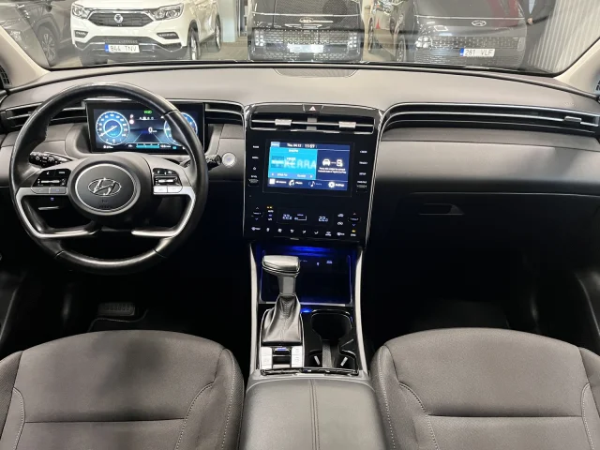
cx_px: 300
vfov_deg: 53.1
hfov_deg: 67.3
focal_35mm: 26
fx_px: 451
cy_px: 225
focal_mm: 5.1
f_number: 1.6
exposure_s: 1/33
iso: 500
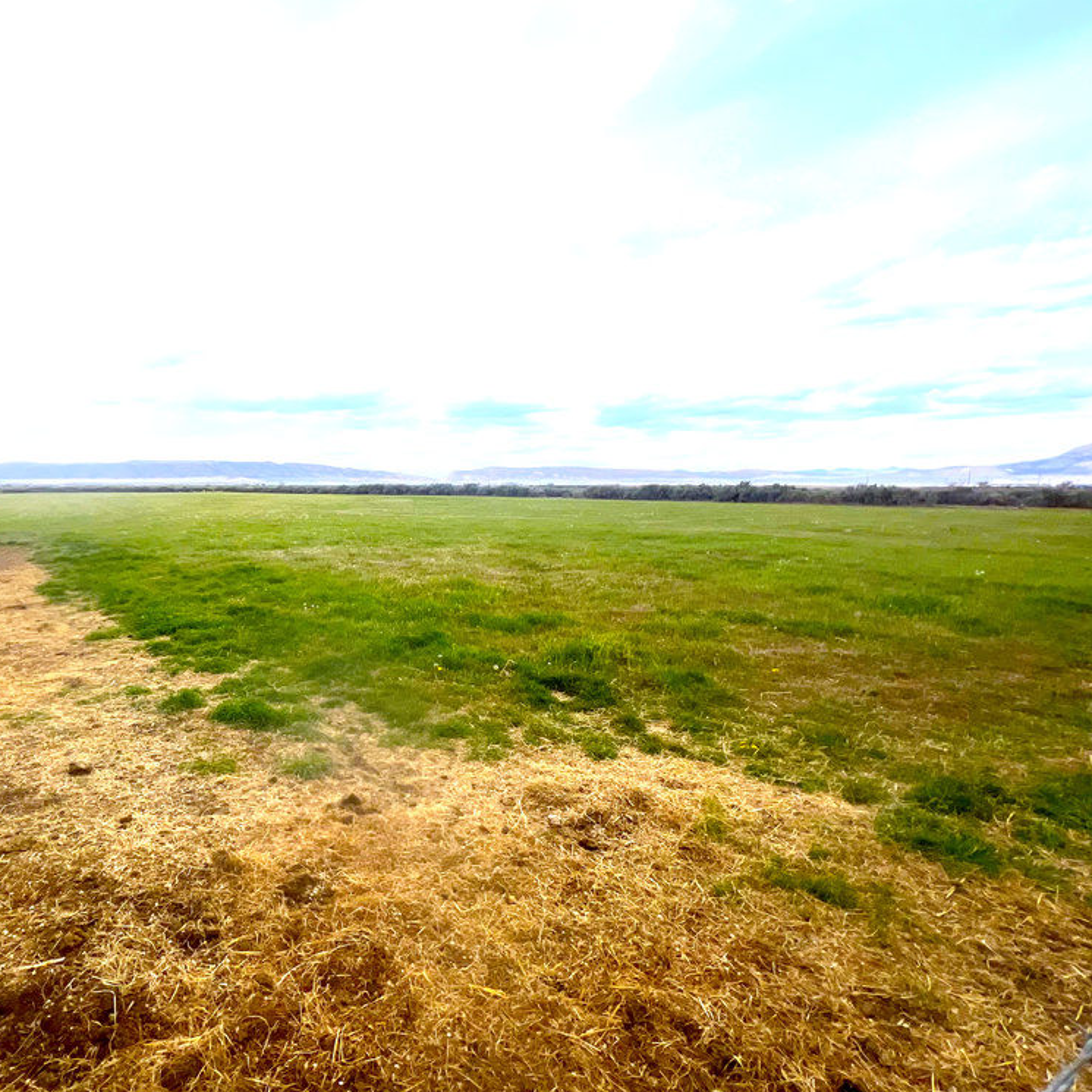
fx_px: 607
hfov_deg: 81.2
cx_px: 366
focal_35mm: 17
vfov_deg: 84.0
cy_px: 548
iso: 32
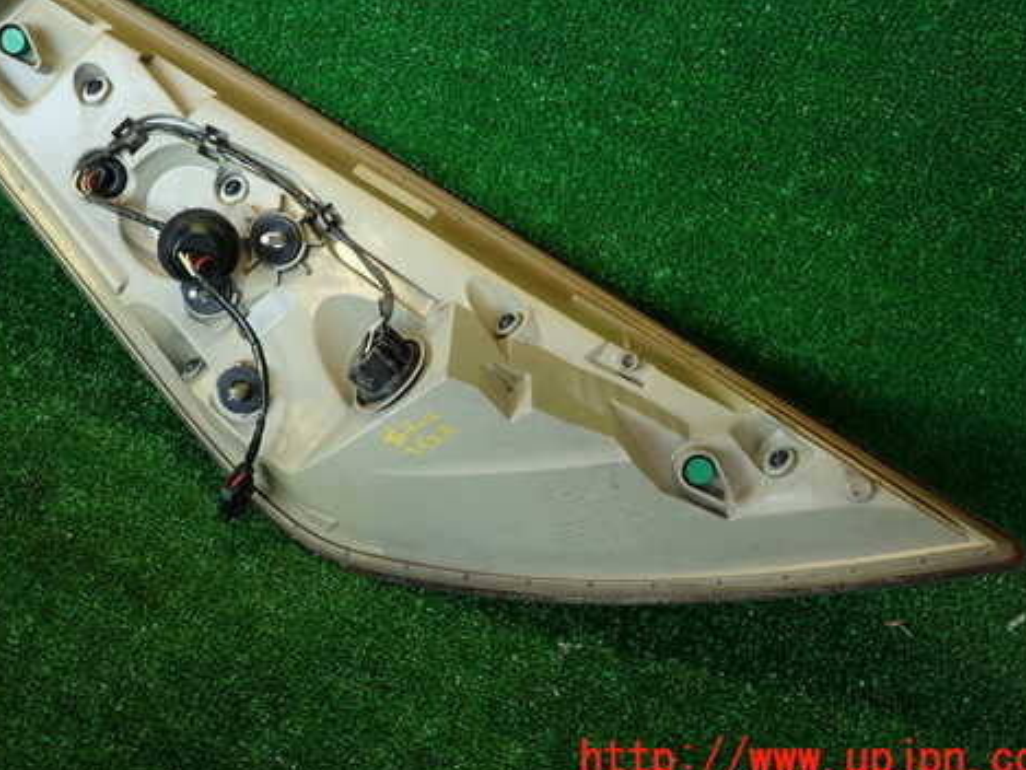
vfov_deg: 43.9
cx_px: 418
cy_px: 295
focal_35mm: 32
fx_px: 949
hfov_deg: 56.4
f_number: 2
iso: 100
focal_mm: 4.5
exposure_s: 1/60
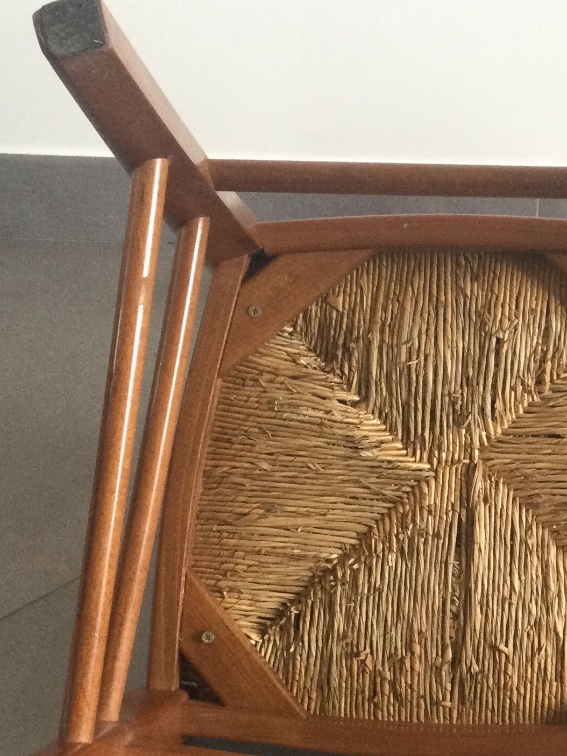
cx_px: 410
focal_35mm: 72
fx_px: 1572
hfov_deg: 20.3
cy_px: 502
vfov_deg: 26.9
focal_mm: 3.3
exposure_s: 1/33
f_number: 2.4
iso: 125
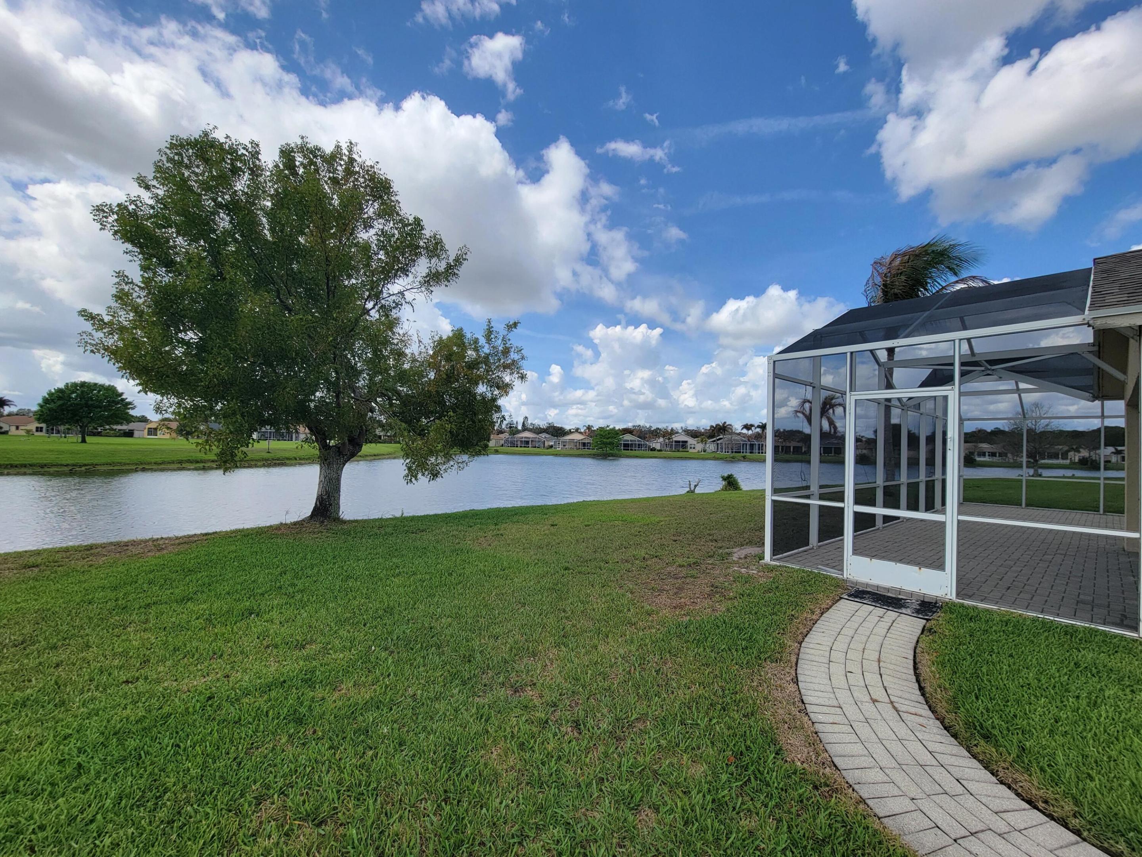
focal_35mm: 13
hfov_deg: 106.2
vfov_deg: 89.9
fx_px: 429
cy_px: 428
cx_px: 571
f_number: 2.2
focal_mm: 2.2
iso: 50
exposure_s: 1/1780
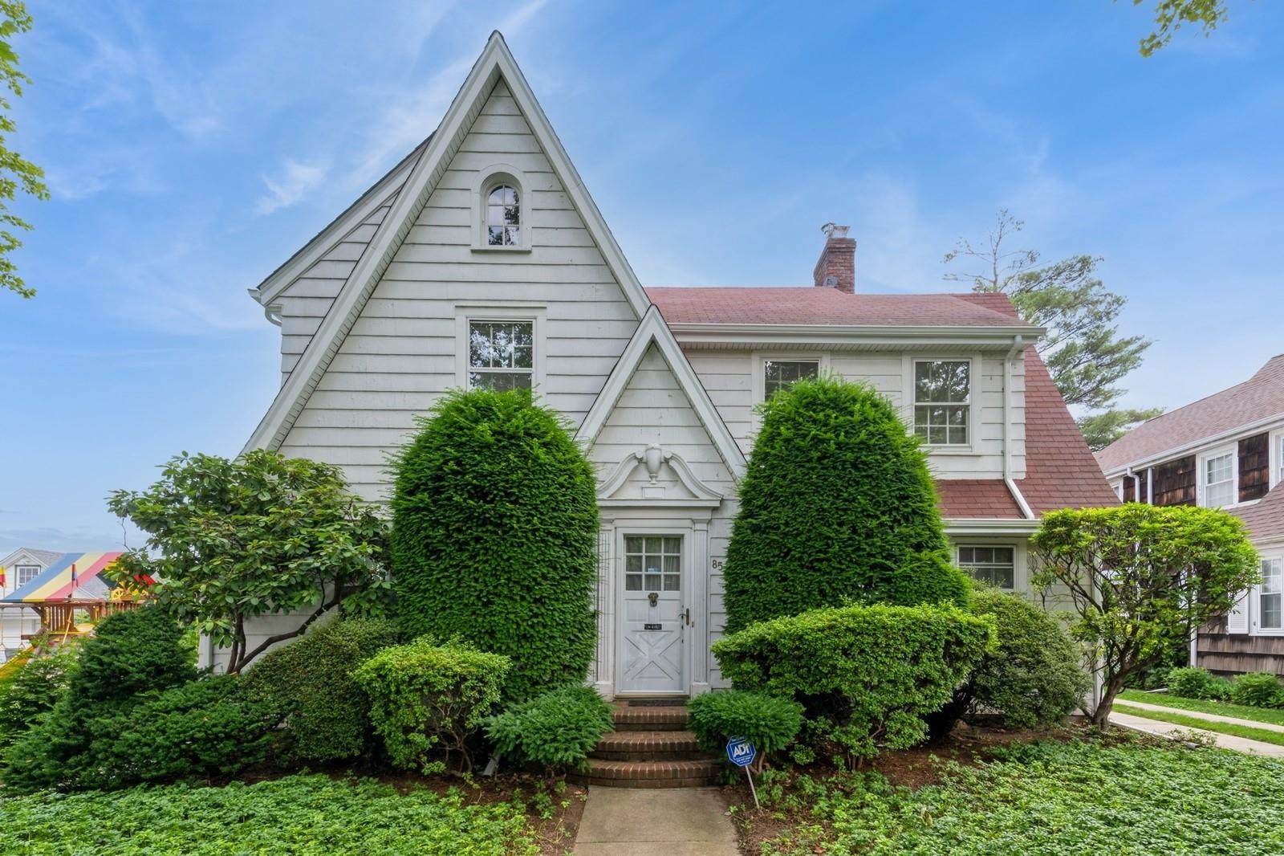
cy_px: 428
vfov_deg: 77.3
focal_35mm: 15
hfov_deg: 100.4
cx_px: 642
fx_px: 535
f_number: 14
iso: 640
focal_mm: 15
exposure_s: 1/80
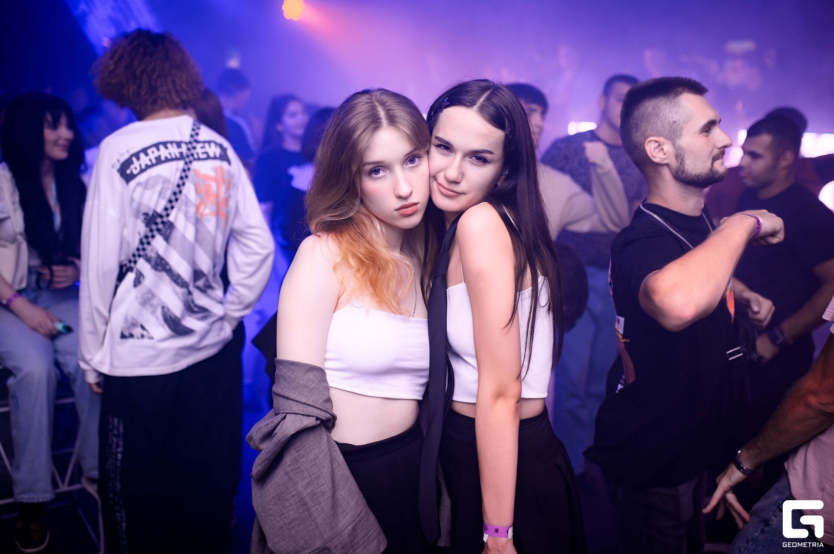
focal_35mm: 35
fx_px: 810
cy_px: 277
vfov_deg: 37.8
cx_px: 417
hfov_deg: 54.5
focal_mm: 35
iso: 200
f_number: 2.2
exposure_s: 1/160
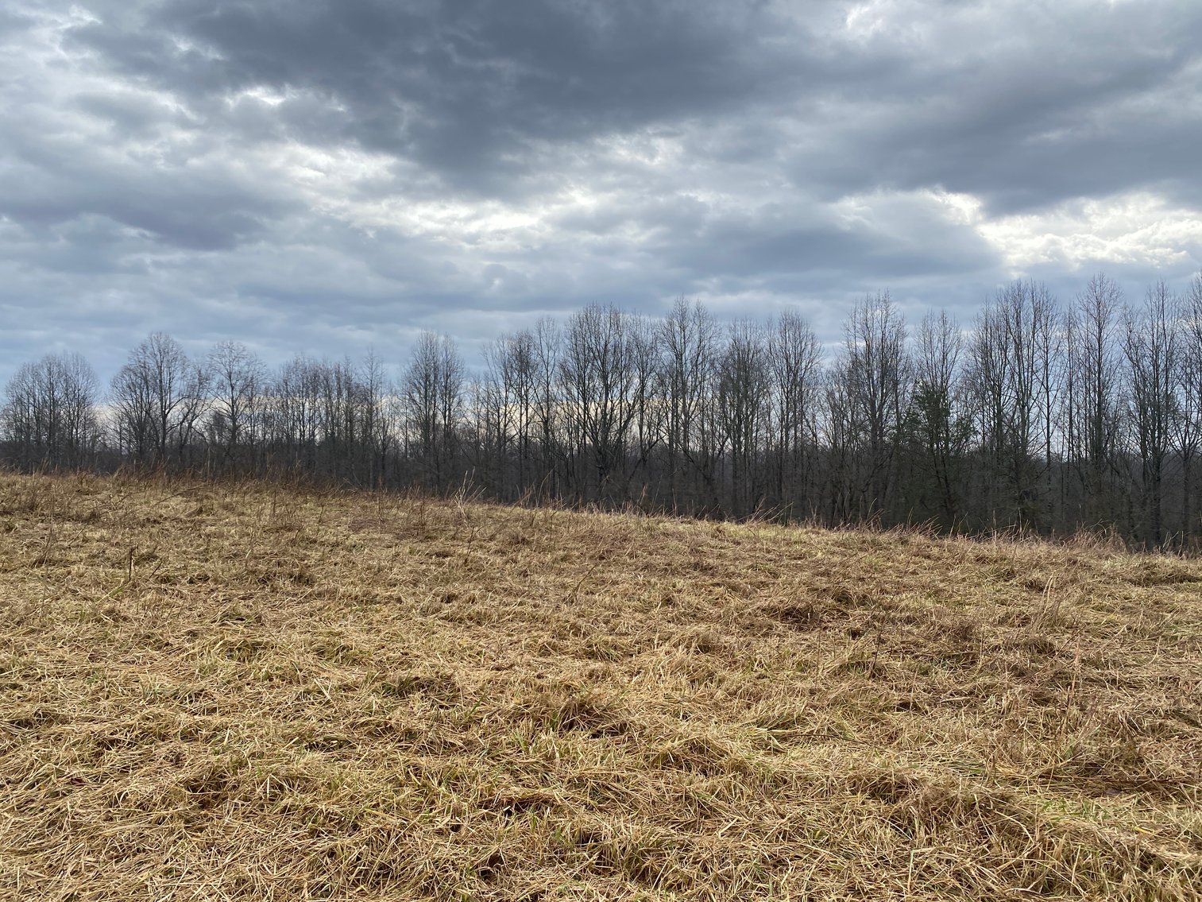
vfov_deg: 53.1
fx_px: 903
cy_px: 451
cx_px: 601
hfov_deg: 67.3
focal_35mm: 26
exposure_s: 1/2513
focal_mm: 4.25
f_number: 1.8
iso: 32
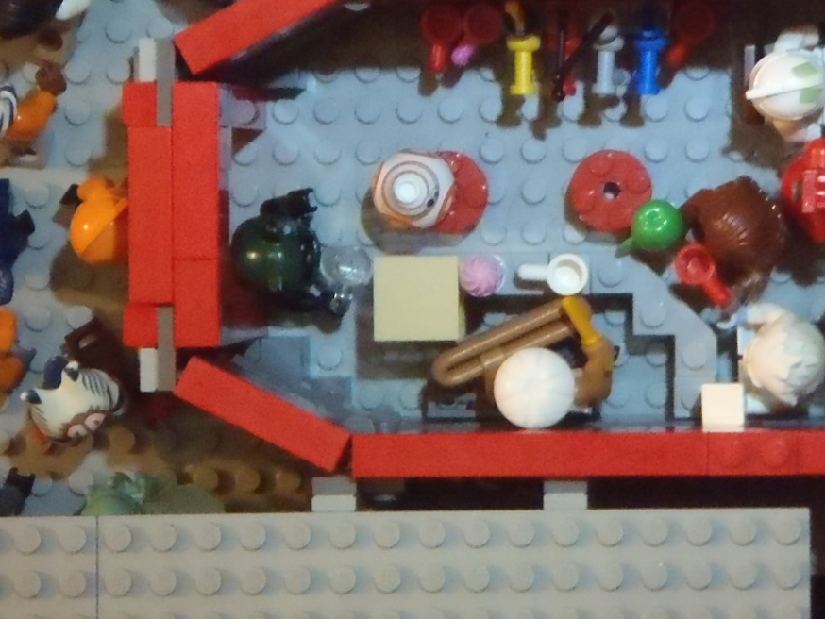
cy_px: 323
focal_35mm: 171
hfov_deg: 11.4
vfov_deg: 8.7
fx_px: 4077
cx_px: 903
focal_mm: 13.18
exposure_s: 1/8
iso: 800
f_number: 4
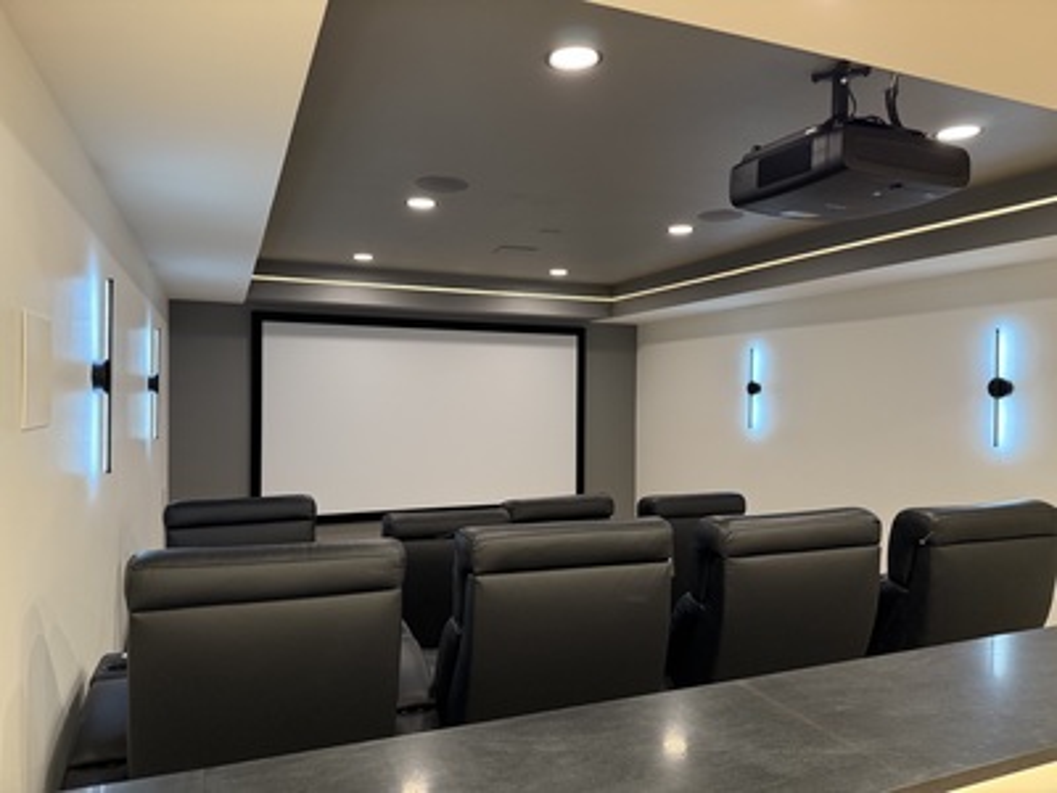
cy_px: 396
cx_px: 528
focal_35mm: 24
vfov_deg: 56.8
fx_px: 733
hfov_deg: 71.6
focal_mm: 6.76
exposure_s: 1/60
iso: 250
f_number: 1.78
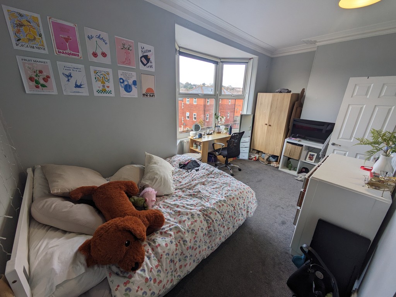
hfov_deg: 102.0
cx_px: 198
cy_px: 148
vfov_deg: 85.7
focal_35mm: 14
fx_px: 160
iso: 71
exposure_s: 1/100
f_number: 2.2
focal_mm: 1.83
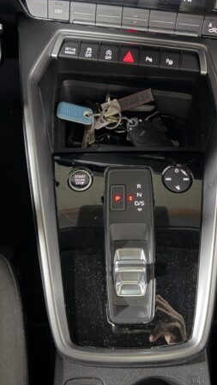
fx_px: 368
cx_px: 129
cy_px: 191
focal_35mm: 36
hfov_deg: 32.7
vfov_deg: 55.3
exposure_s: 1/11
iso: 1250
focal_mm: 6.76
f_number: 1.78
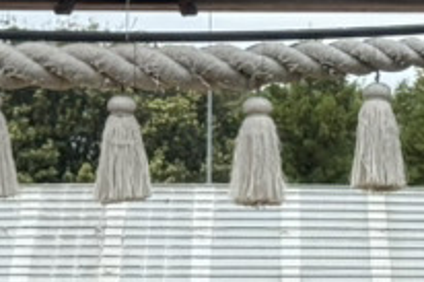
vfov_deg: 4.7
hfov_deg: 7.1
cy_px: 249
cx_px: 148
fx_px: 3425
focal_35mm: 291
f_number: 1.78
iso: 80
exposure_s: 1/1795
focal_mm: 6.76
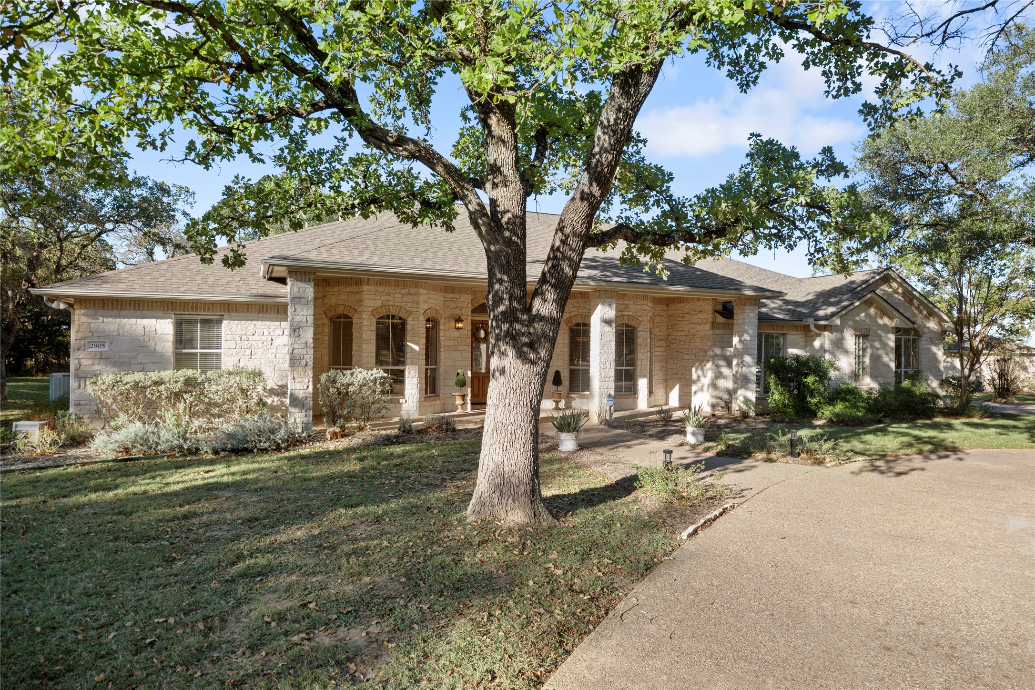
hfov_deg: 81.2
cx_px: 518
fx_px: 604
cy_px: 345
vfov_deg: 59.5
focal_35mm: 21
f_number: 8
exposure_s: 1/100
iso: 250
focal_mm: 21
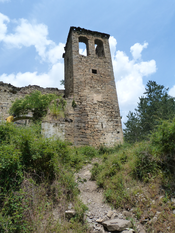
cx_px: 88
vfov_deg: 69.4
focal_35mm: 25
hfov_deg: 54.9
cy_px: 116
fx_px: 169
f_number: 5.6
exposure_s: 1/320
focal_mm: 4.5
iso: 125
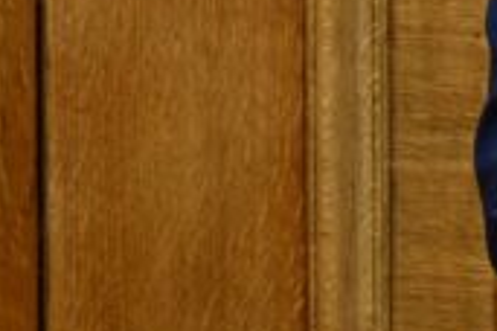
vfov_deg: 0.8
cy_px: -112
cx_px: 1035
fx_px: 23537
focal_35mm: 1705
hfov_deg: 1.2
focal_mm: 390
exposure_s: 1/200
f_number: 7.1
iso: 3200
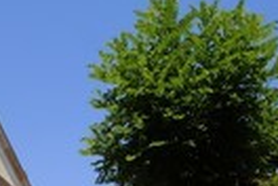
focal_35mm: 64
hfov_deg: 30.3
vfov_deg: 20.1
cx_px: 37
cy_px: 216
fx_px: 494
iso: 200
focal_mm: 20
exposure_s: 1/160
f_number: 16
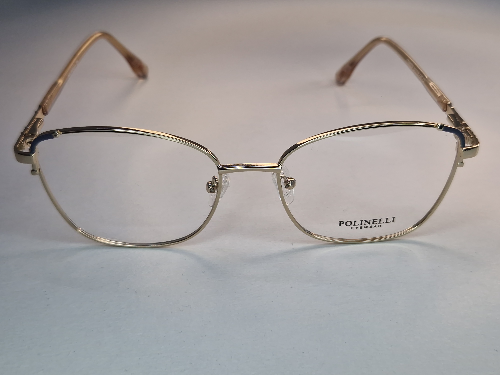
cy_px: 188
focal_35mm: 23
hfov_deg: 73.9
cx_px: 250
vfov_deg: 58.9
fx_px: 332
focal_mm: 5.4
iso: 50
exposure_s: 1/234
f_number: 1.8
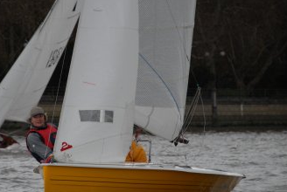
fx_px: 2218
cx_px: 102
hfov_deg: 7.4
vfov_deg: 5.0
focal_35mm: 278
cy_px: 116
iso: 500
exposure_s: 1/500
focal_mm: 135
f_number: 5.6
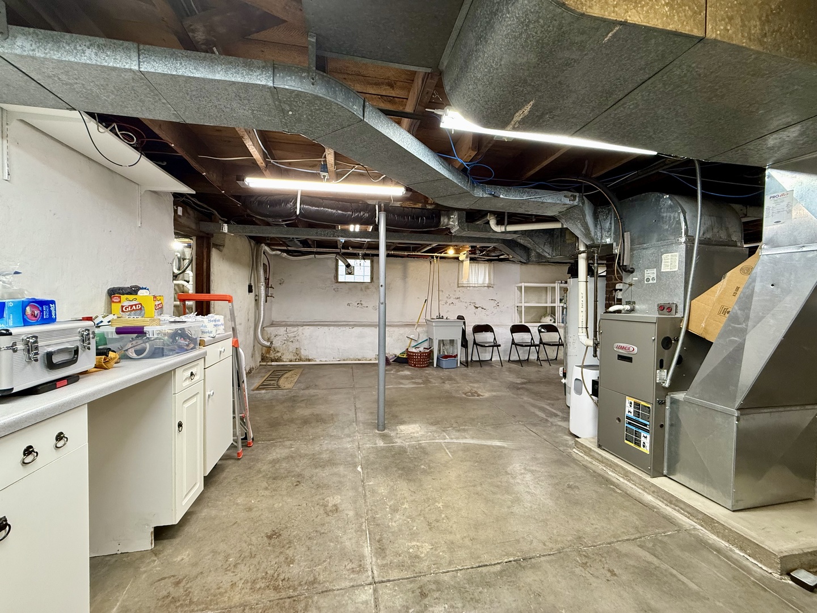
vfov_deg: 85.7
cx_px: 408
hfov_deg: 102.1
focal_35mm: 14
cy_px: 306
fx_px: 330
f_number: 2.2
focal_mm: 2.22
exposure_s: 1/60
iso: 200
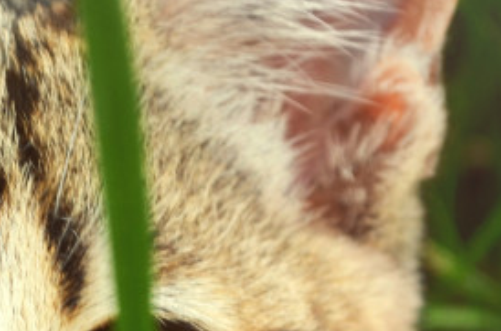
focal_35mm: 292
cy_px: 384
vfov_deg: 4.7
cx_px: -37
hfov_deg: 7.0
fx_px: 4052
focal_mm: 52
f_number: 7.1
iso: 200
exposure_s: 1/400
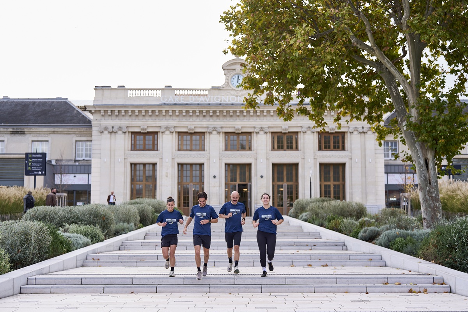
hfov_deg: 39.6
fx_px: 650
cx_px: 234
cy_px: 156
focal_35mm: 50
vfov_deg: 27.0
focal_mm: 50
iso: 160
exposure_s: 1/2000
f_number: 2
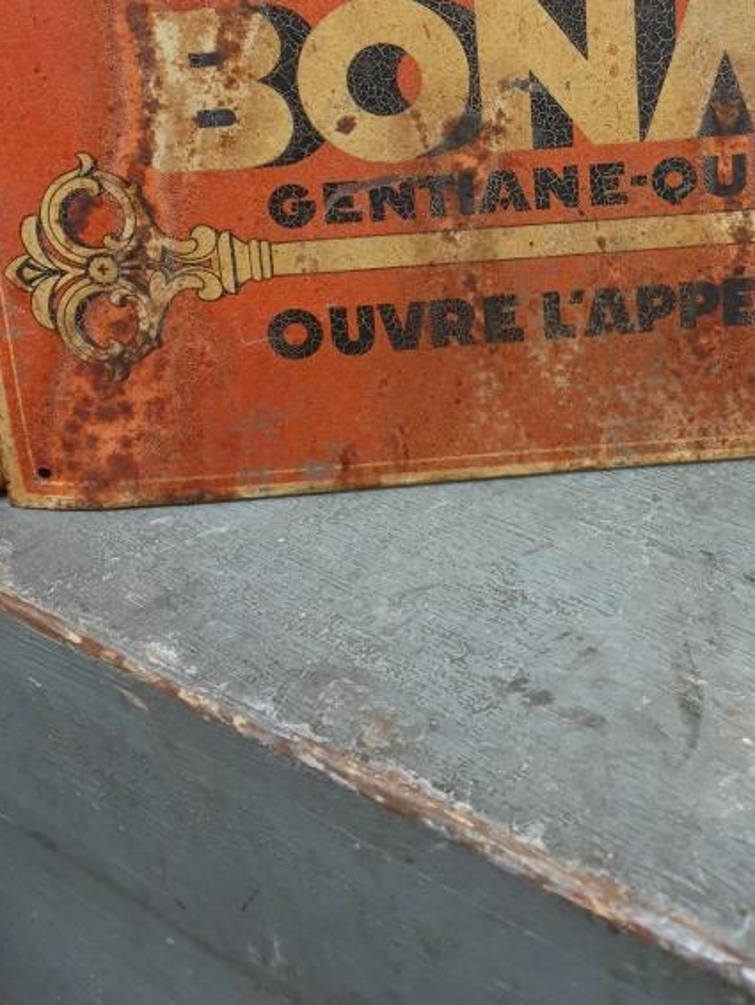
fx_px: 1366
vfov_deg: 38.4
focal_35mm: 47
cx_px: 558
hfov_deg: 30.4
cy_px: 156
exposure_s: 1/33
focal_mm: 4.3
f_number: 1.5
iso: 320
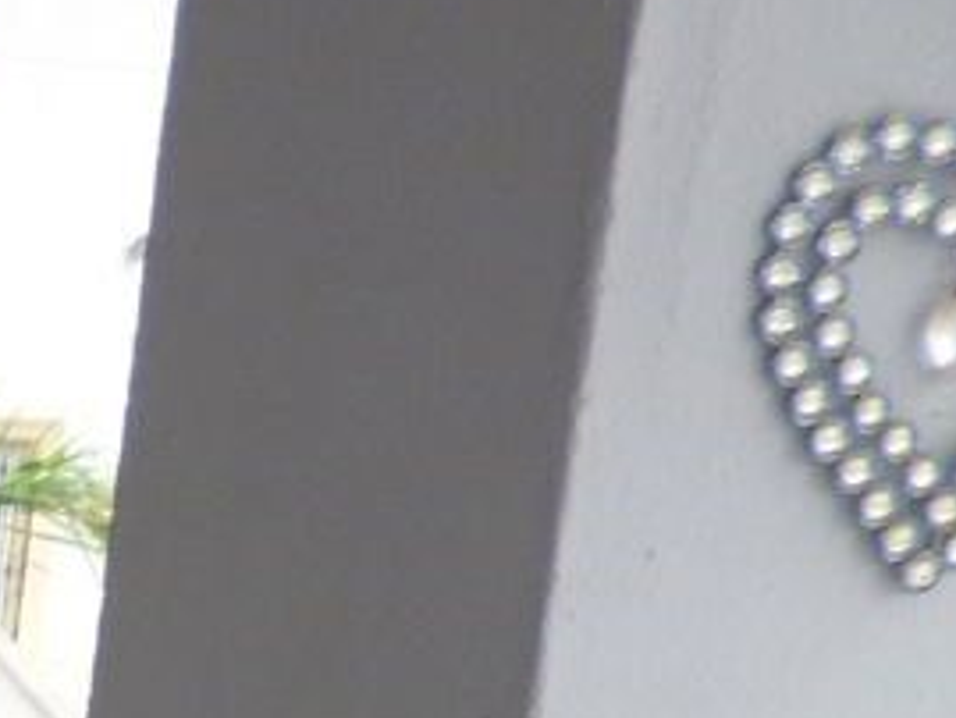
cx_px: -1187
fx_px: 3150
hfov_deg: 13.6
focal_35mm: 114
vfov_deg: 12.4
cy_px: 1081
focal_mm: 4.3
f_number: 2.5
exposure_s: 1/60
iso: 100
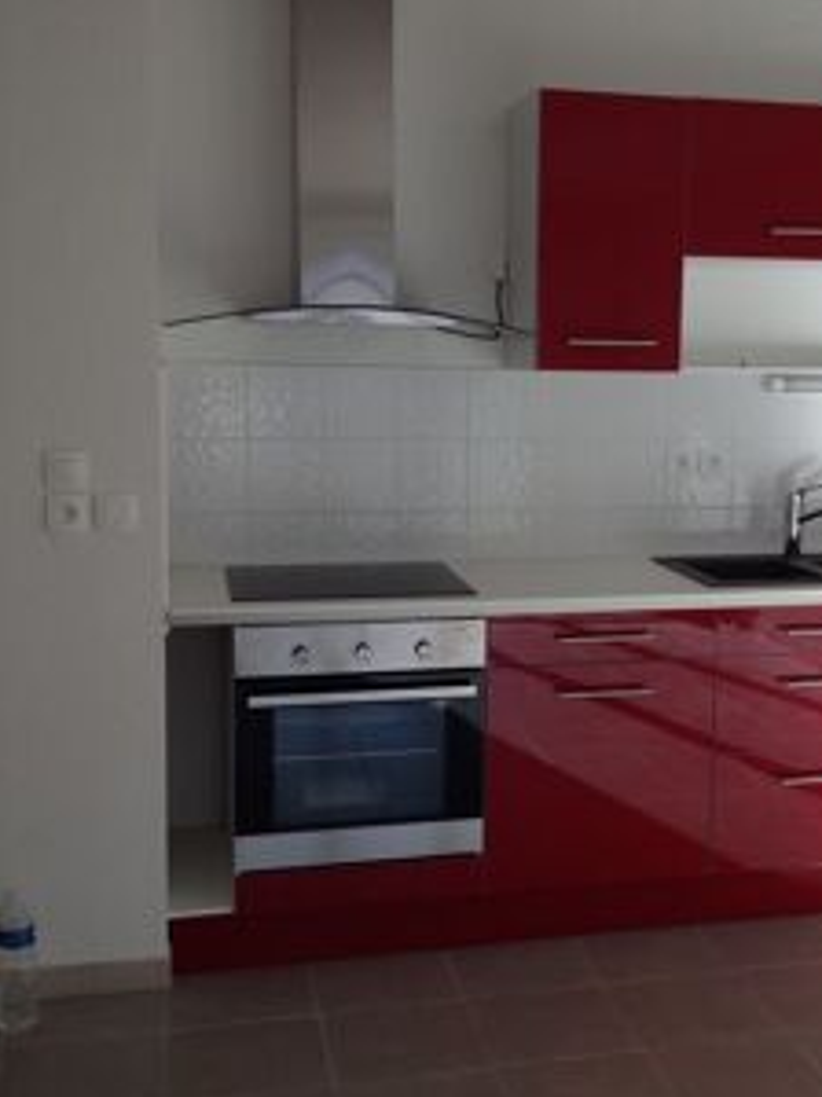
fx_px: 1584
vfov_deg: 38.2
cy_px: 545
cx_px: 583
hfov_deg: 28.8
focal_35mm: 50
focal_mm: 4.28
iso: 50
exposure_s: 1/310
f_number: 2.4
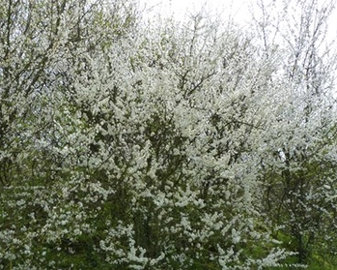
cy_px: 159
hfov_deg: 43.8
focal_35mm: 42
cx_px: 148
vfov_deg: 35.6
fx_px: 419
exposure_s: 1/250
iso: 125
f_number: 5
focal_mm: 4.5
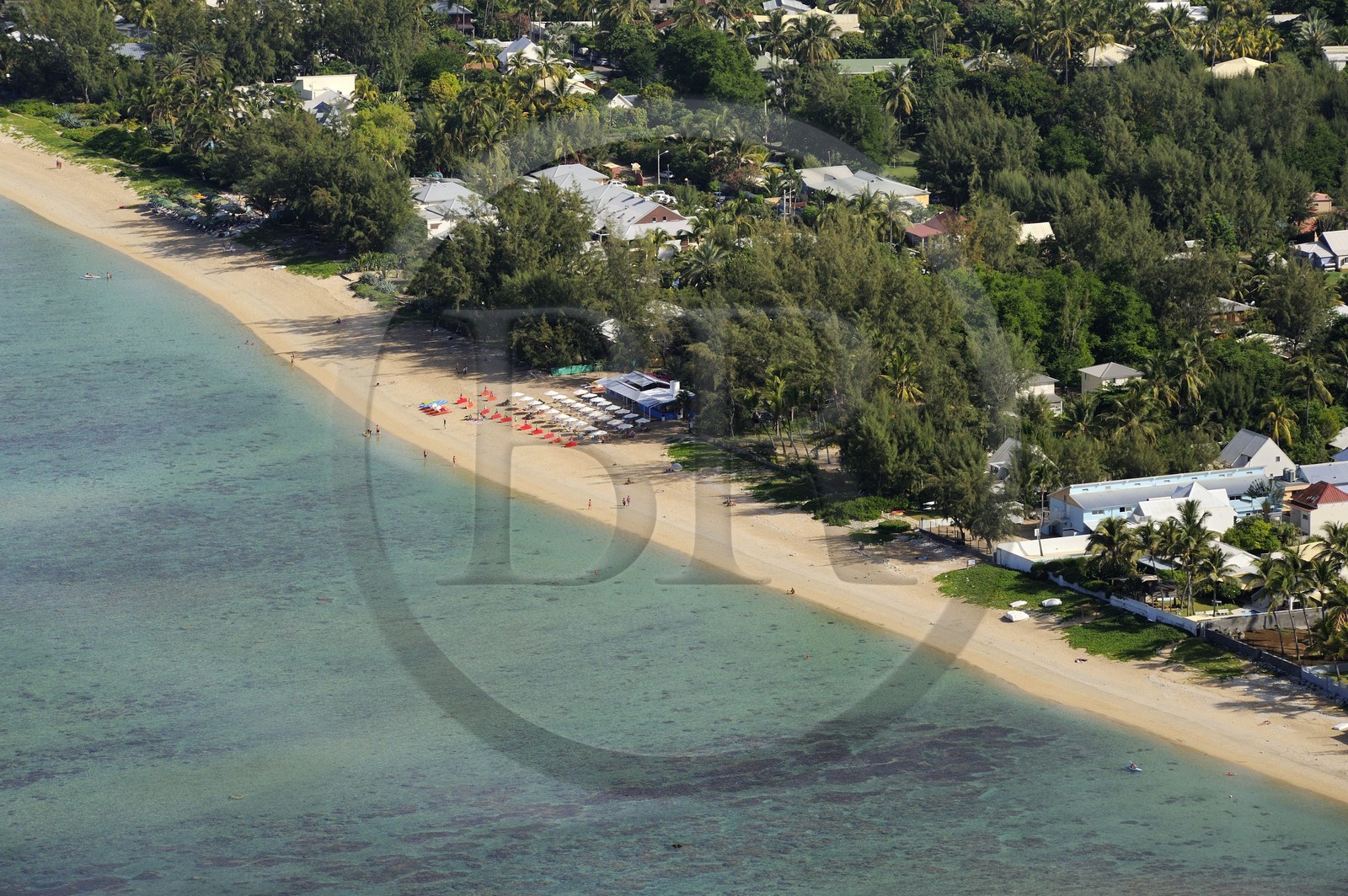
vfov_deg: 6.9
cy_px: 448
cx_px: 674
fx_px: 7483
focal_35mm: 200
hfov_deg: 10.3
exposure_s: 1/1250
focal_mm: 200
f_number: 13
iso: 800
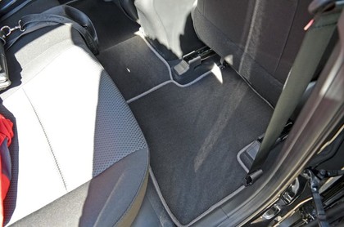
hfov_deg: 67.5
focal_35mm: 27
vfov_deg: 47.7
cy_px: 114
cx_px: 172
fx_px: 257
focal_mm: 18
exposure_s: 1/100
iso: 400
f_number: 4.5
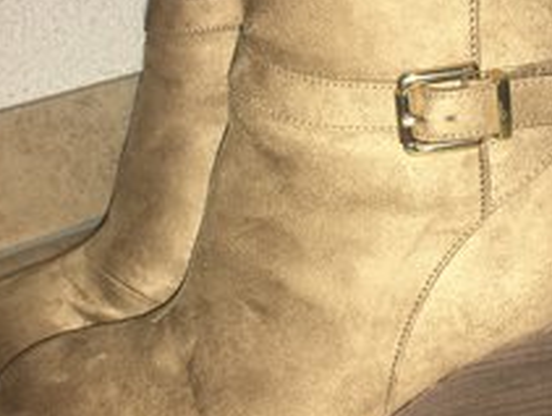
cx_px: 272
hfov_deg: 36.1
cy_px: 196
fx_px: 847
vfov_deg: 27.6
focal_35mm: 53
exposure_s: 1/21
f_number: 2.2
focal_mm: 4.15
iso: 25
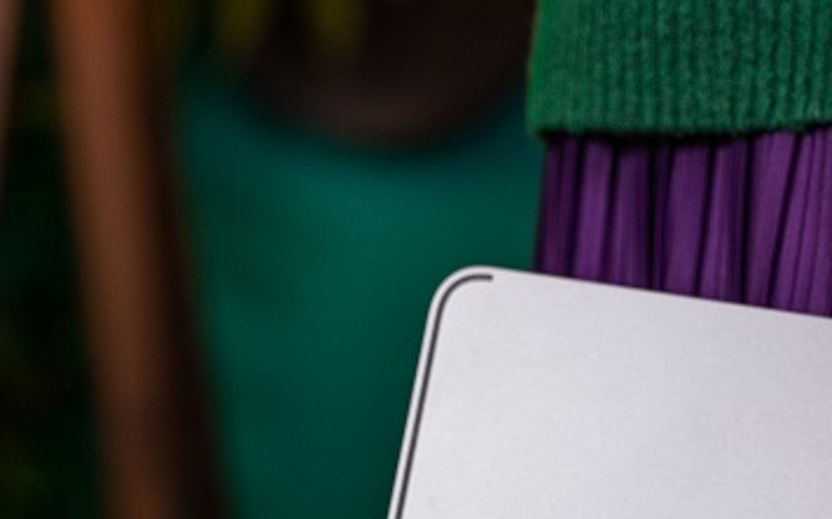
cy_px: 802
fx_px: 3648
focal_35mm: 161
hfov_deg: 12.9
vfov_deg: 8.0
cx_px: 827
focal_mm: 52
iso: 250
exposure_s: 1/200
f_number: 2.8
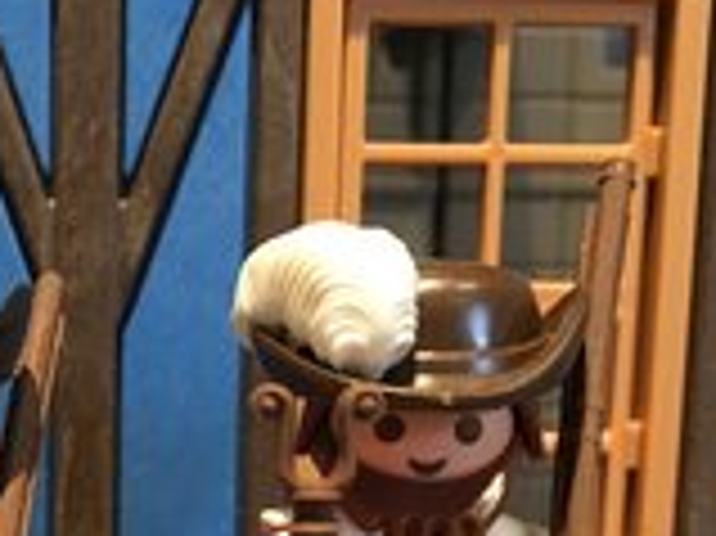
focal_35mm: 73
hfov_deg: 25.9
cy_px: 649
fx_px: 1509
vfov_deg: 19.0
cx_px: 77
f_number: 2.2
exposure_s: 1/17
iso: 200
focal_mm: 4.15
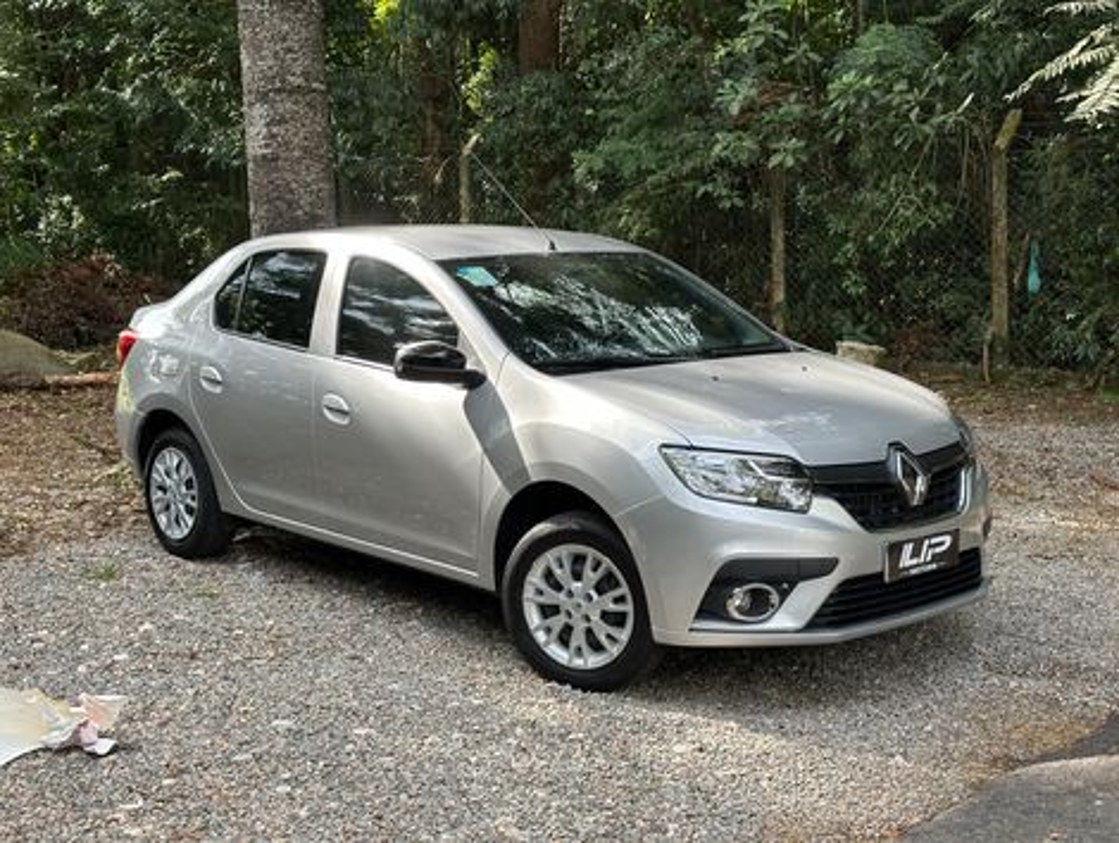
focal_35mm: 48
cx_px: 560
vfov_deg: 30.3
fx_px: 1554
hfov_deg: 39.6
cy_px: 422
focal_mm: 6.86
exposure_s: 1/351
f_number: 1.78
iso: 64
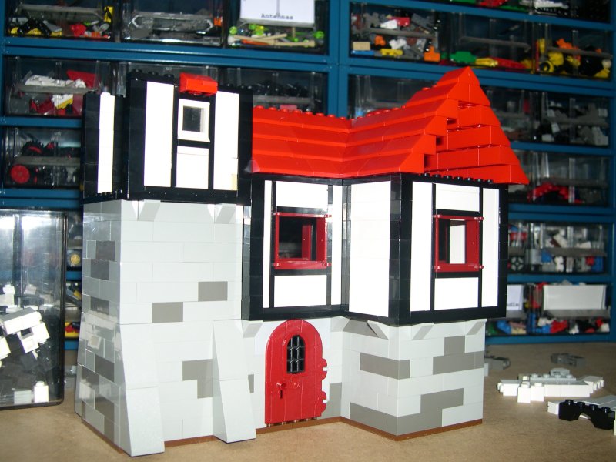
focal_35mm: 38
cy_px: 231
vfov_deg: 37.7
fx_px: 676
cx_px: 308
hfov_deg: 49.0
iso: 100
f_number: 2.8
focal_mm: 8
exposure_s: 1/60
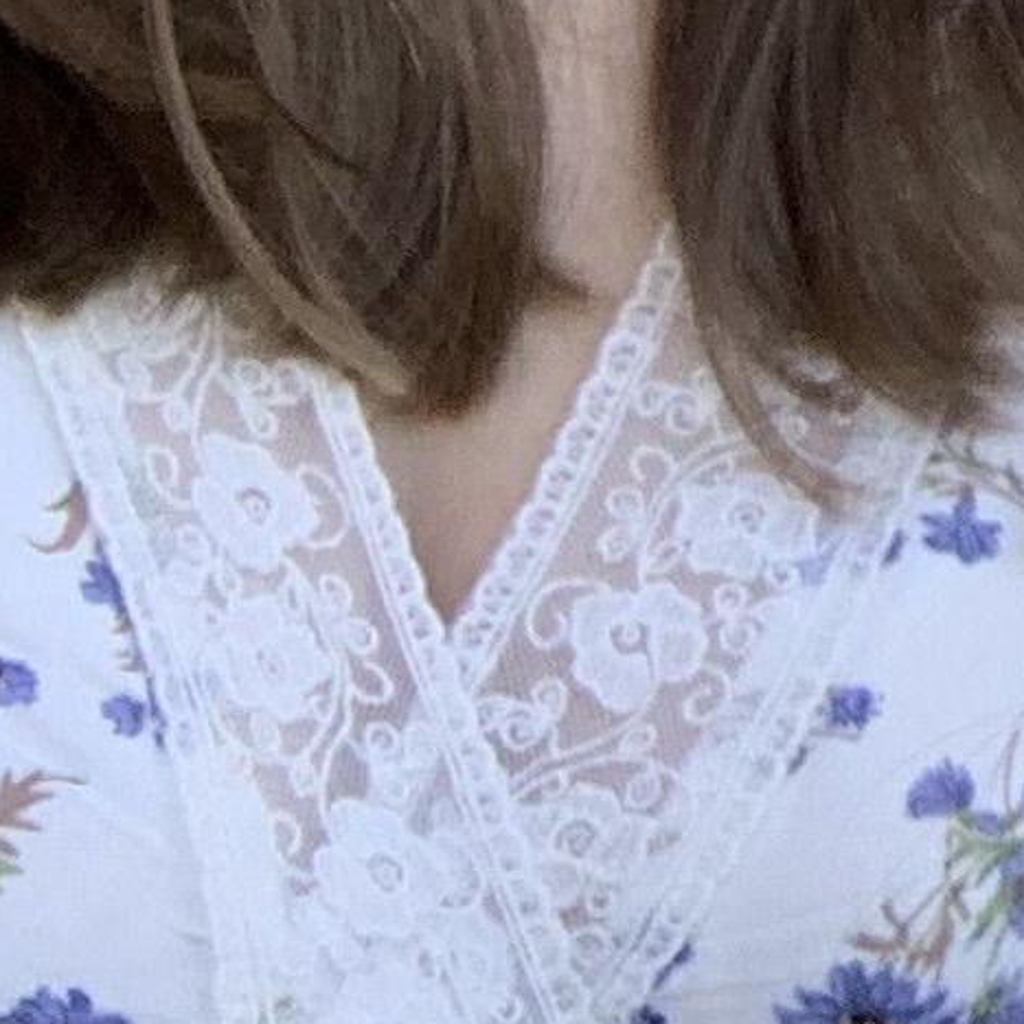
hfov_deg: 8.1
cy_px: -590
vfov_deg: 9.1
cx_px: 3015
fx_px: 6258
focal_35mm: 187
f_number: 2.2
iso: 25
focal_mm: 2.87
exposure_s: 1/122
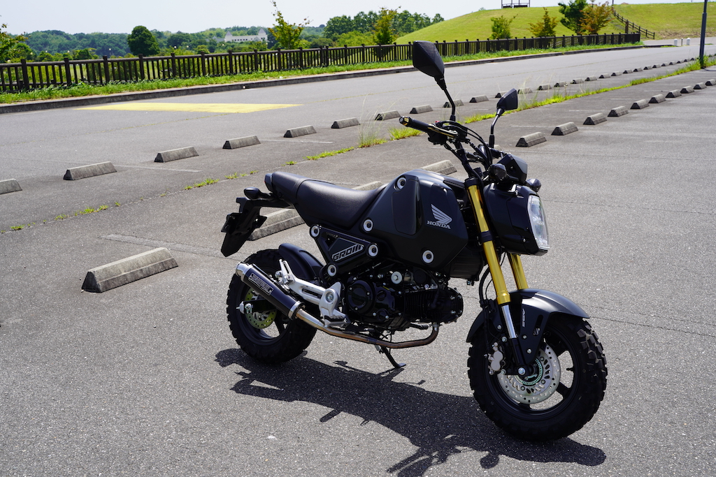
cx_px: 358
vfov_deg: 34.2
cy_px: 238
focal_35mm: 39
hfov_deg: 49.5
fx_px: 776
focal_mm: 39
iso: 100
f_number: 9
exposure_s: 1/125
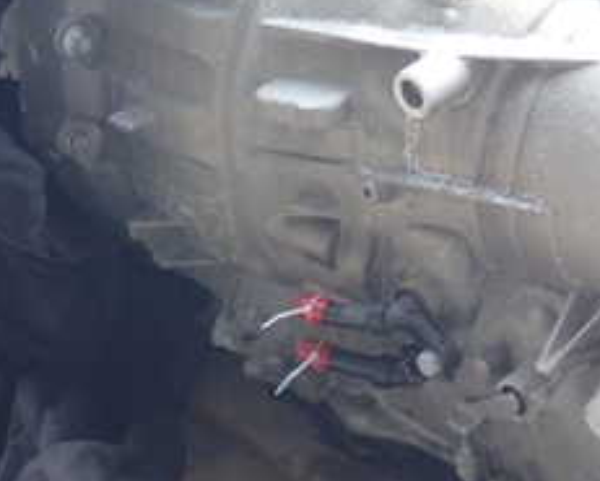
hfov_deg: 15.8
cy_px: 239
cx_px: 600
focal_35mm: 119
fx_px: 2114
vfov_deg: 13.0
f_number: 3.1
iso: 160
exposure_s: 1/125
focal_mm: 8.4
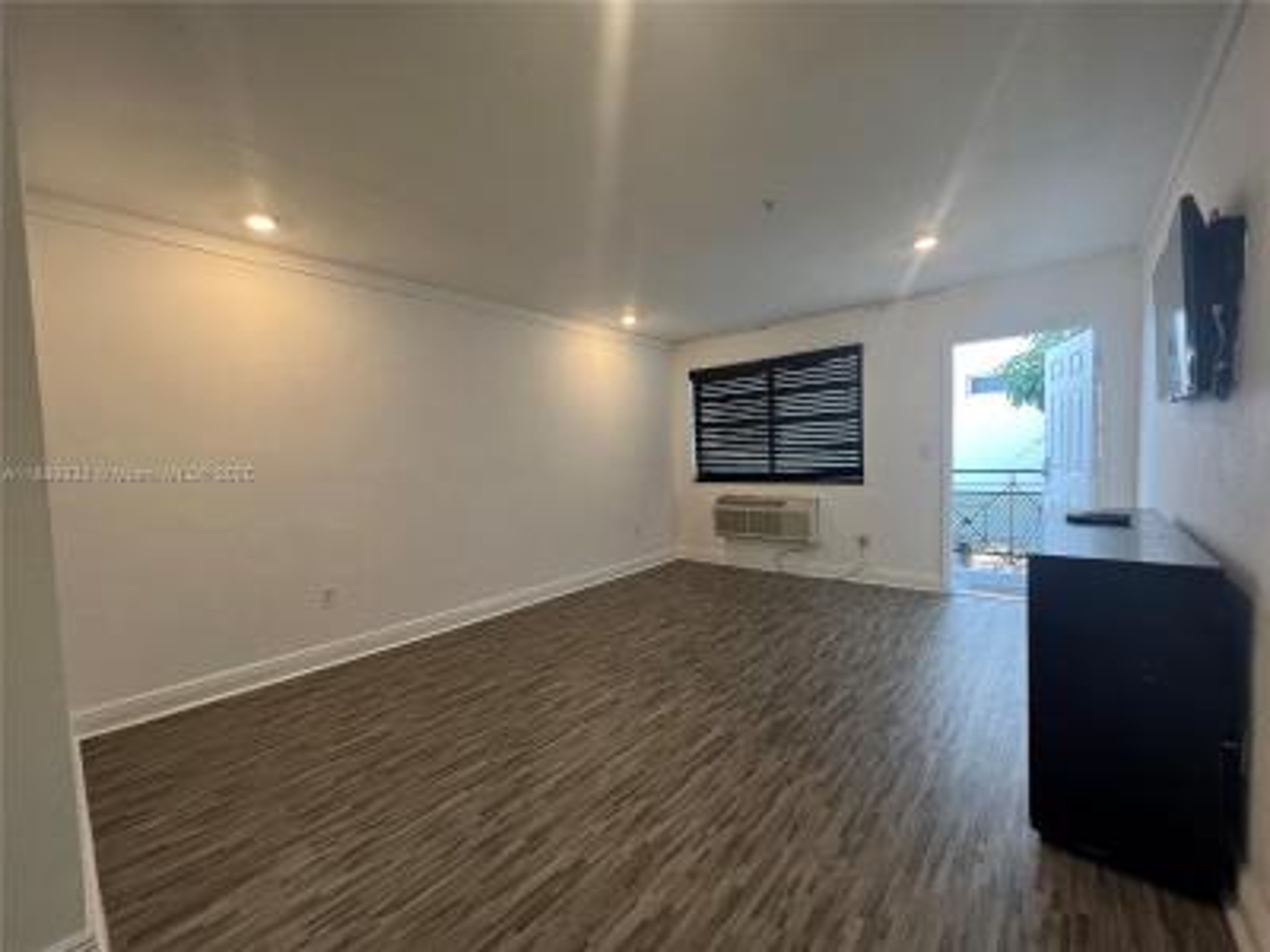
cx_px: 635
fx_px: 477
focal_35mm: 13
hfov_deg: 106.2
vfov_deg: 89.9
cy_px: 476
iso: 250
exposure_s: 1/120
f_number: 1.8
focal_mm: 1.57
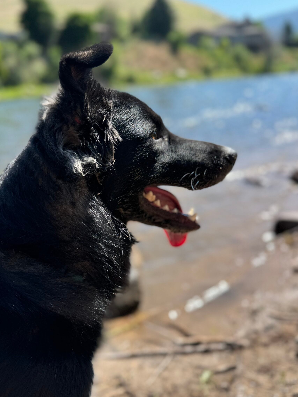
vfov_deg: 65.3
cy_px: 201
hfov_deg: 51.3
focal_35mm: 27
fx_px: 310
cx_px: 137
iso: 80
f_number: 1.78
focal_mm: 6.76
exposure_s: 1/1869
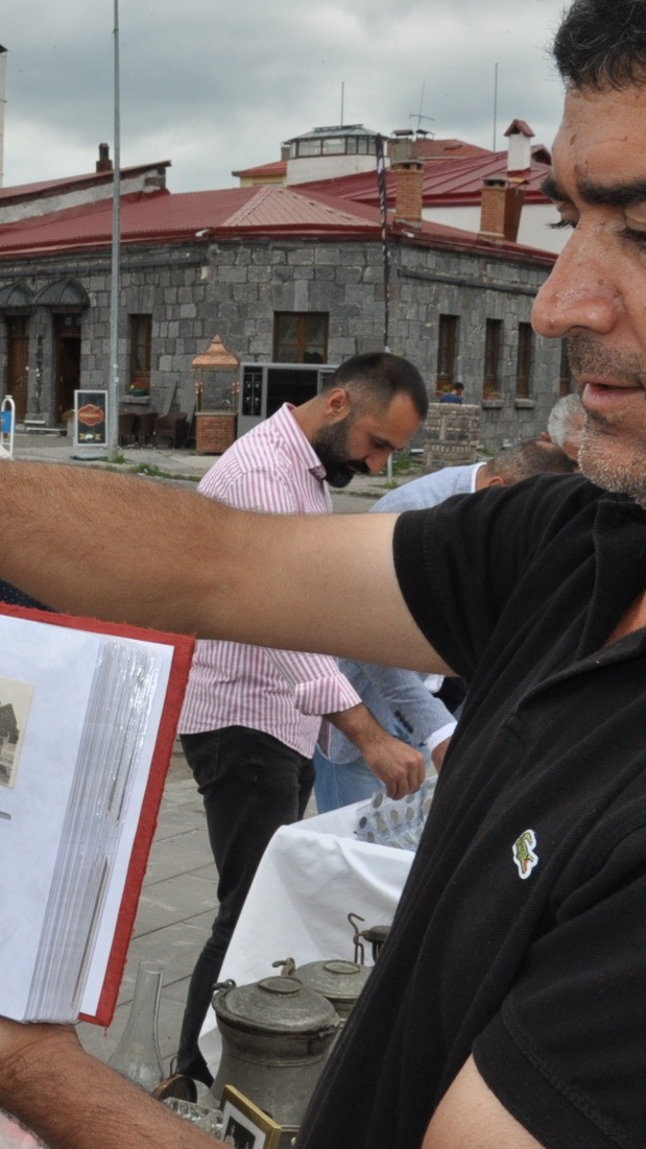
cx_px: -55
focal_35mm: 55
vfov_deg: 37.8
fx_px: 1676
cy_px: 635
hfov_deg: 20.8
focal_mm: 18
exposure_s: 1/200
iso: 400
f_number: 14
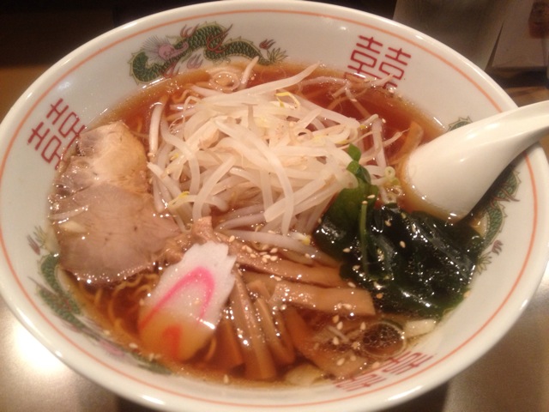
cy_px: 206
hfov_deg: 52.6
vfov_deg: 40.7
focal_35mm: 35
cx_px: 274
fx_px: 555
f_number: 2.4
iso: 160
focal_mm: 4.28
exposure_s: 1/20
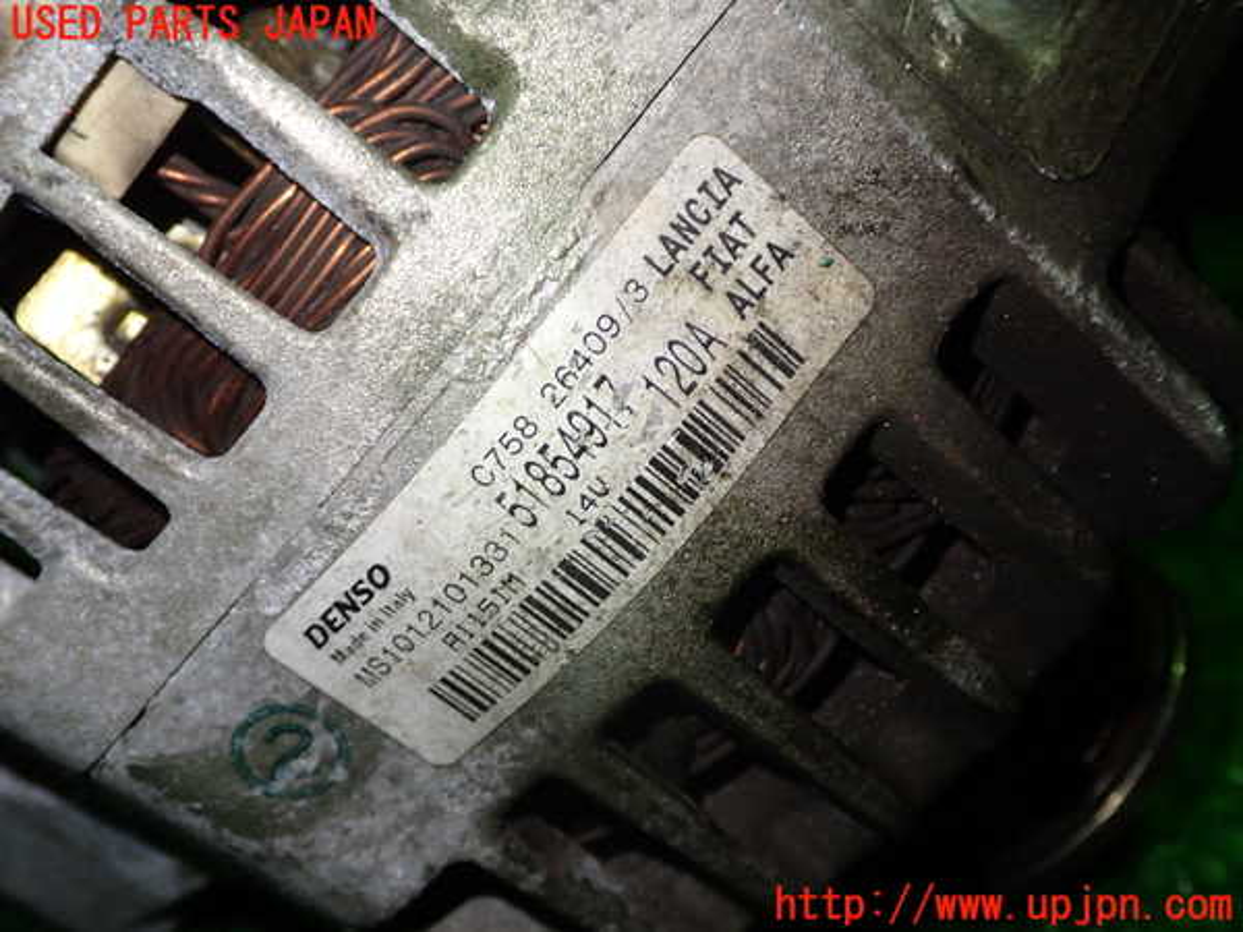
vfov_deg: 39.7
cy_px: 466
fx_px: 1293
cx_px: 622
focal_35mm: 36
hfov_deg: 51.4
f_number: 2.5
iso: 200
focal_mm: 6.37
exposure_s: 1/40
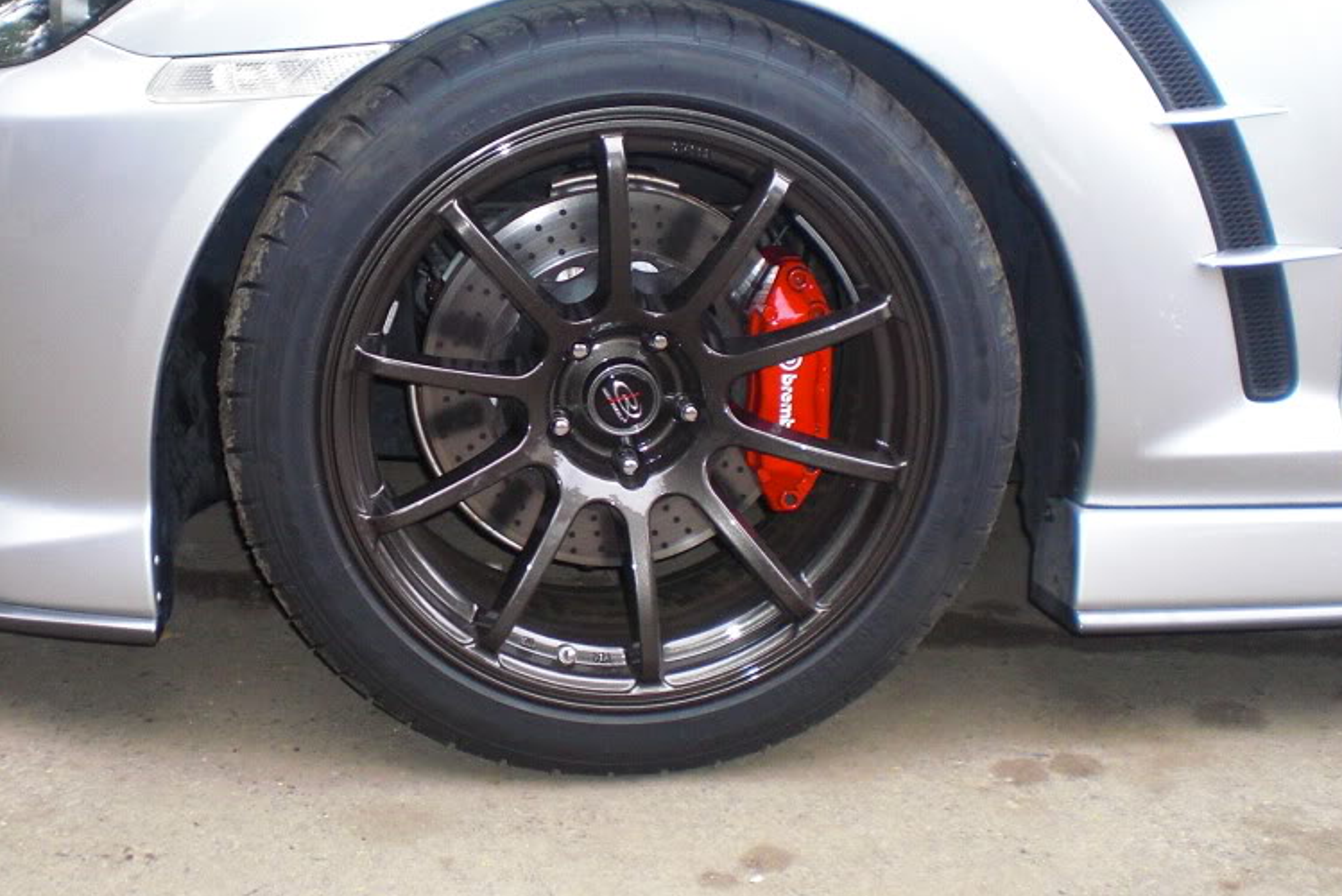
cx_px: 471
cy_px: 280
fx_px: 2014
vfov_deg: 24.9
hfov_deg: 36.6
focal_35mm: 54
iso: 200
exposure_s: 1/200
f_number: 3.1
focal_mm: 6.3
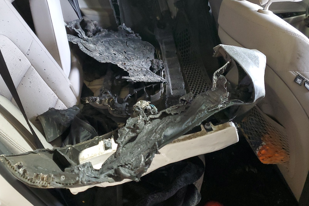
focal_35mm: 34
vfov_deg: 38.8
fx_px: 292
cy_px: 92
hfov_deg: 55.8
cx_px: 151
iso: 299
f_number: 1.5
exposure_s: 1/60.2
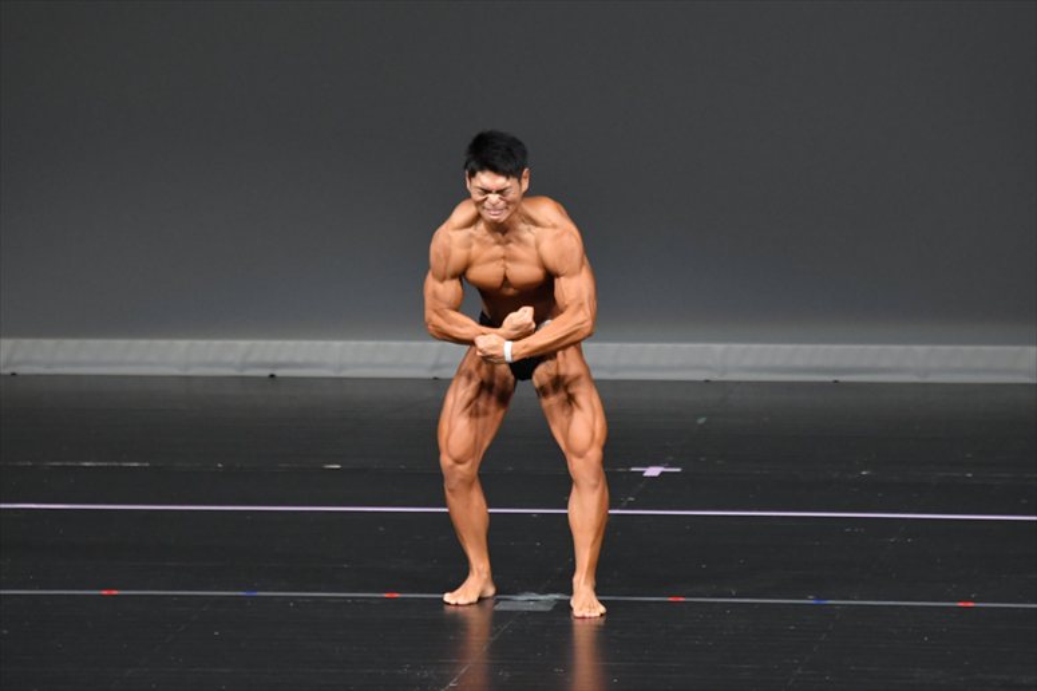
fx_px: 9069
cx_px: 518
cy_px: 346
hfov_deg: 6.5
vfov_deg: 4.4
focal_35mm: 315
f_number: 5.6
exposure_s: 1/400
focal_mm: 210
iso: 4000
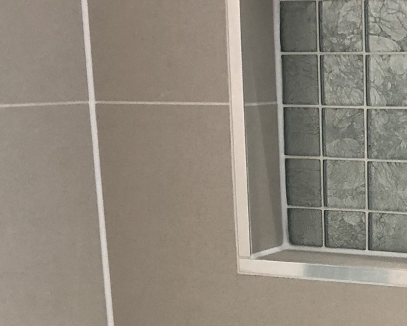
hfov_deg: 19.6
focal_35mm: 95
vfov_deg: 15.4
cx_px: 396
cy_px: 425
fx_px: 1144
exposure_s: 1/25
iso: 40
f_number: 1.8
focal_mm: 3.99
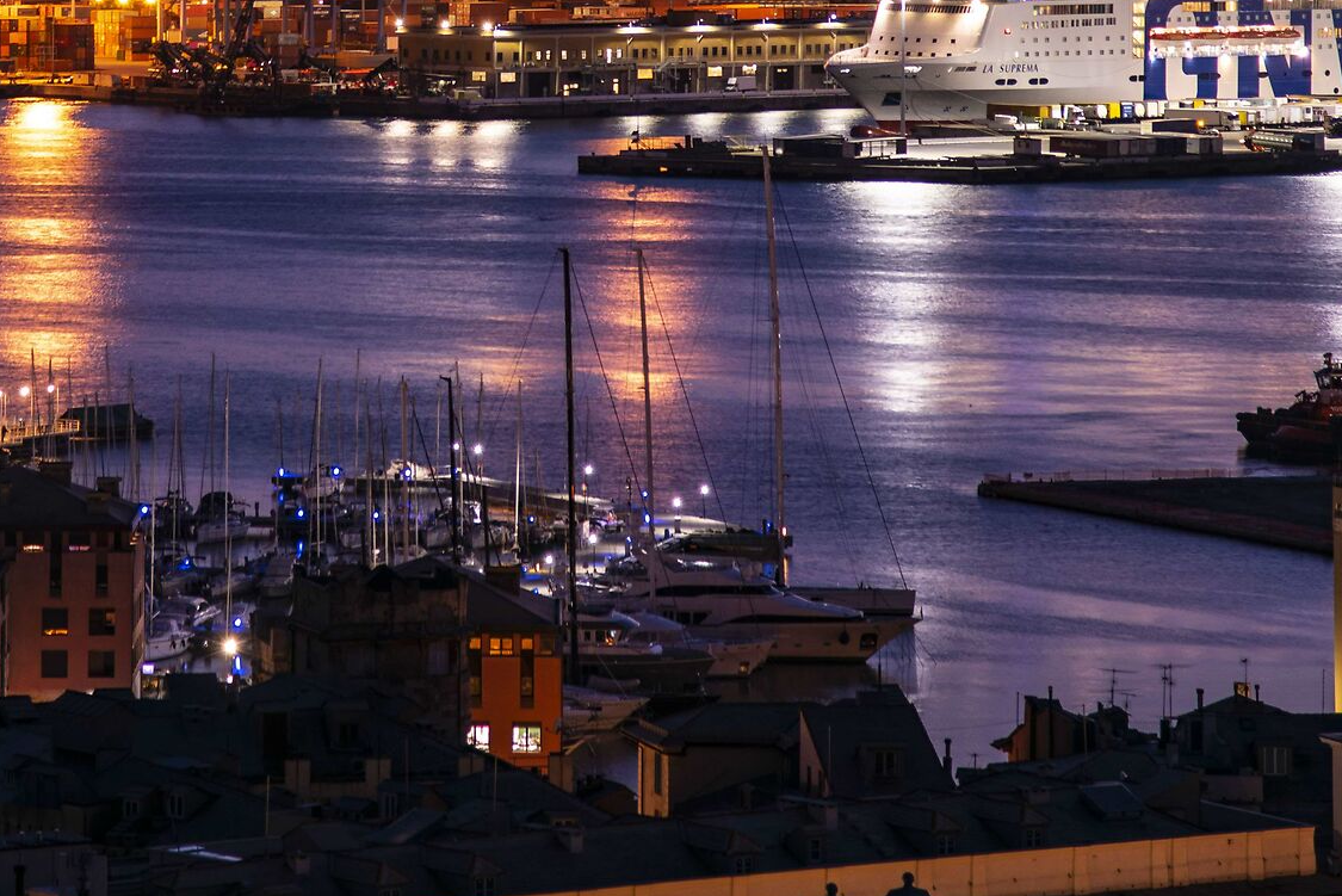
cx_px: 416
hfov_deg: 9.2
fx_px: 8353
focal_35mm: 224
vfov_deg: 6.1
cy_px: -27
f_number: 4
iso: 100
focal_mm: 105
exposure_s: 1.6
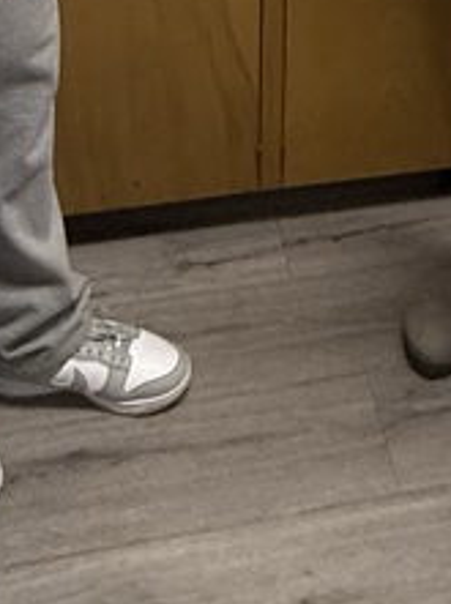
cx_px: 276
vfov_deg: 20.1
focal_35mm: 65
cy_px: -522
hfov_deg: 22.5
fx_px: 1132
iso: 250
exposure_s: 1/60
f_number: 2.2
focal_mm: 2.22
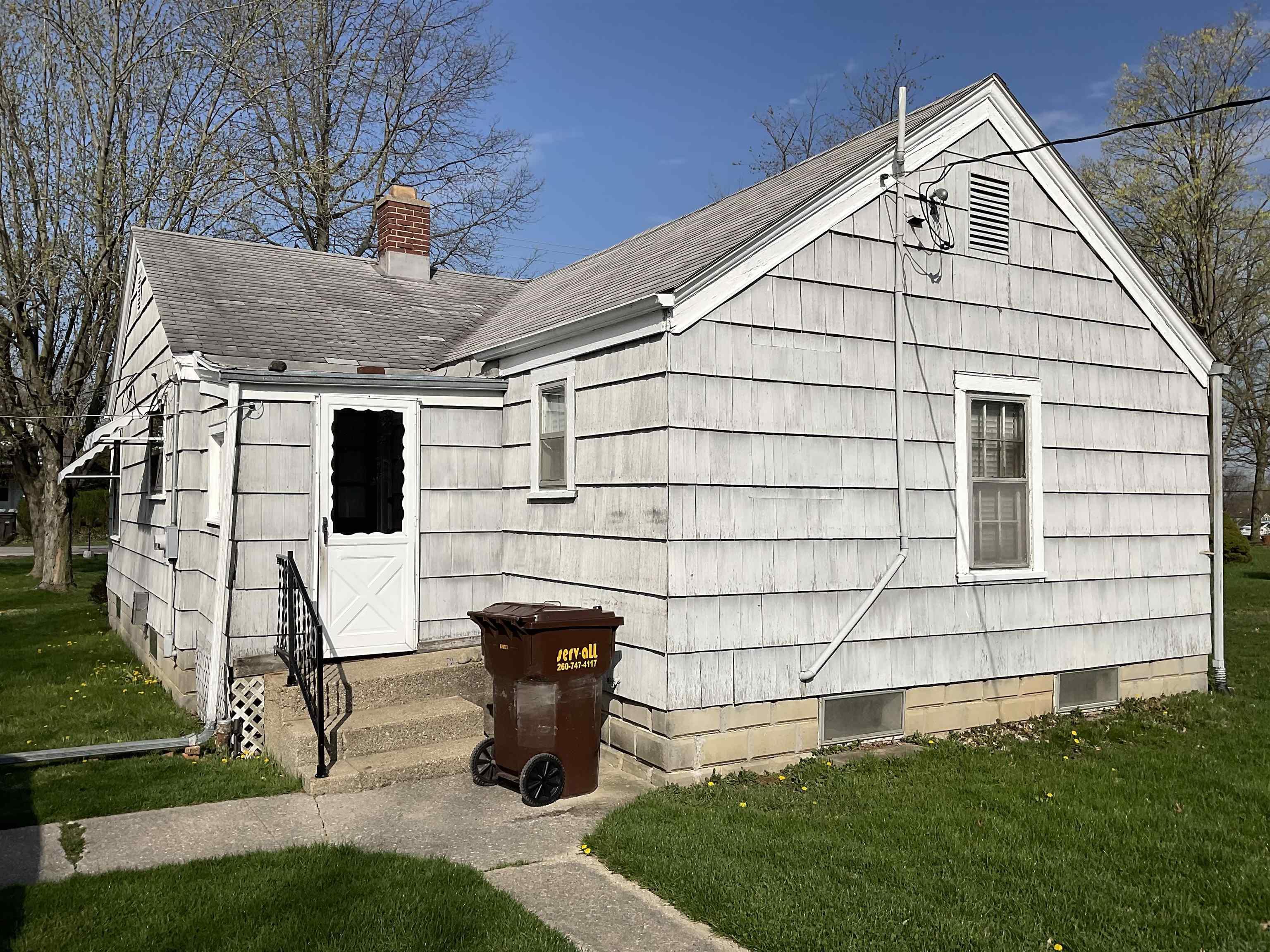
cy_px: 476
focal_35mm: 29
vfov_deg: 48.2
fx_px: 1064
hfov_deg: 61.7
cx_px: 635
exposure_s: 1/4785
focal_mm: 3
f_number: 1.8
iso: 20
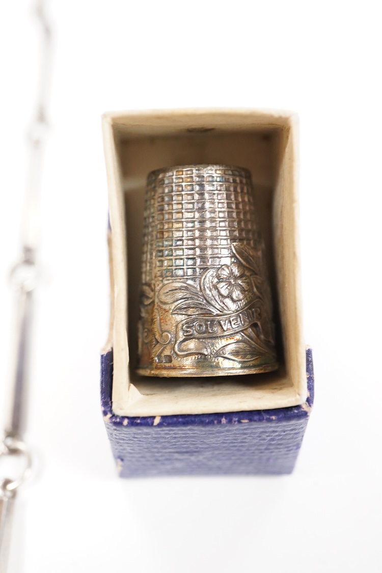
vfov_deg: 43.6
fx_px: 716
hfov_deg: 29.9
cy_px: 286
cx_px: 191
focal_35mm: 45
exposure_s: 1/60
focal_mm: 30
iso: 2500
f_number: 10
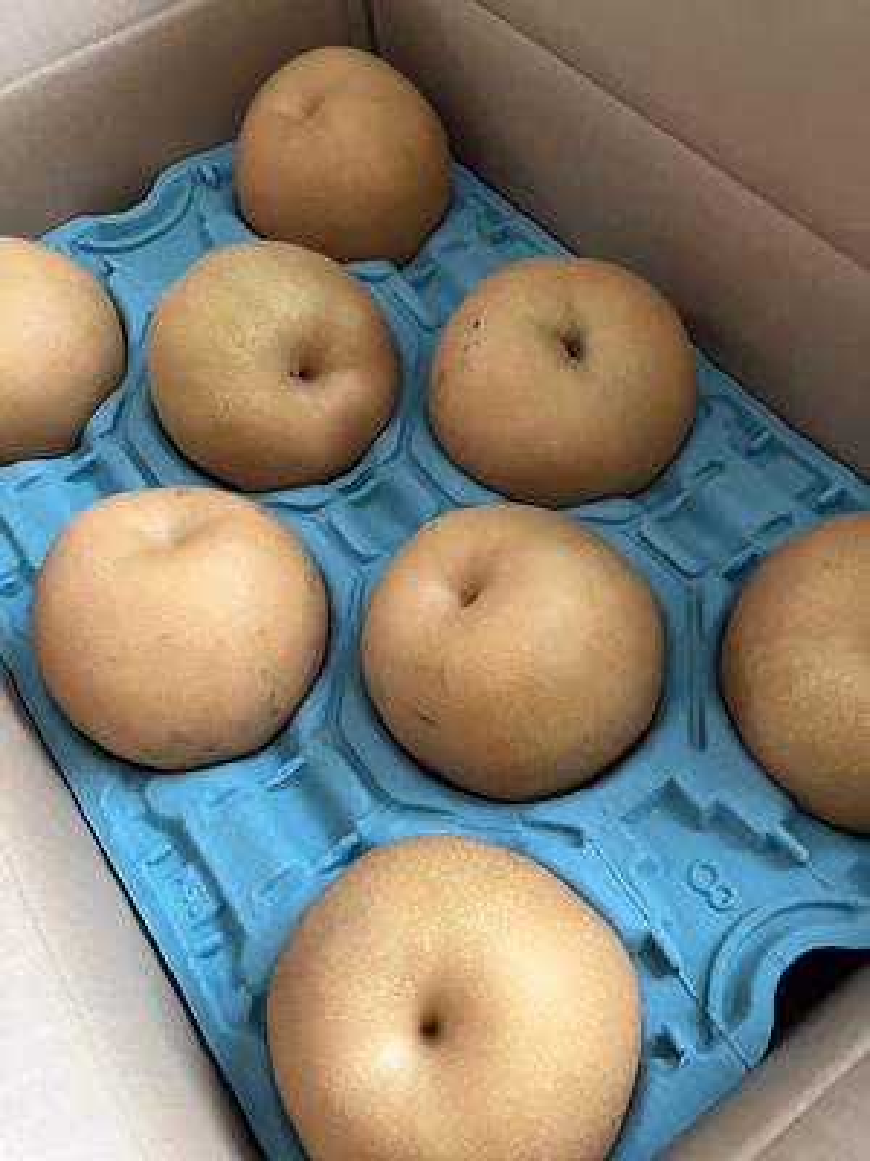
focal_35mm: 28
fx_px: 938
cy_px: 580
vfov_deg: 63.4
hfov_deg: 49.7
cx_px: 435
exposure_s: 1/30
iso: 500
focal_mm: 3.99
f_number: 1.8
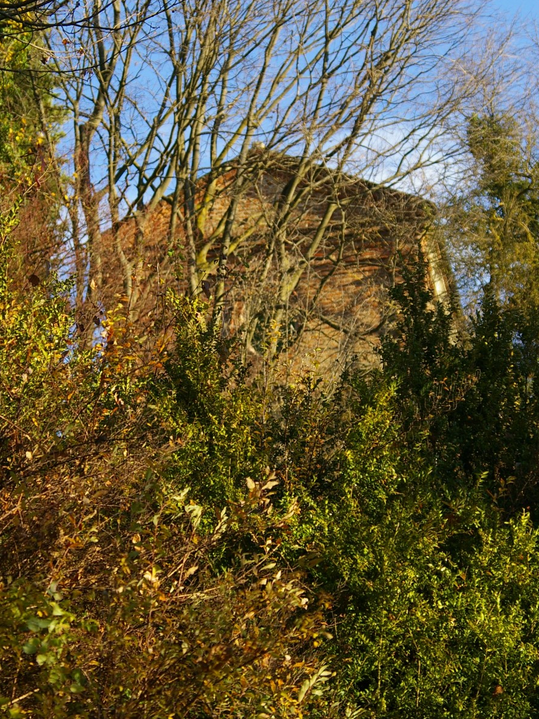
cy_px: 336
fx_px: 3114
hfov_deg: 9.9
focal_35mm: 150
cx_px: 240
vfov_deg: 13.2
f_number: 6.7
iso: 200
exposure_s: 1/250
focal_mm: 80
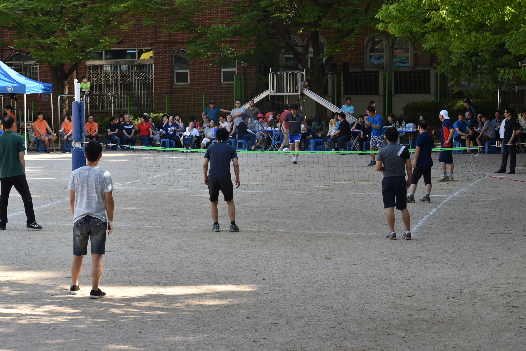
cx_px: 263
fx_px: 1535
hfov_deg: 19.4
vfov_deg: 13.1
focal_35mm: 105
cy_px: 176
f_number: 8
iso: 250
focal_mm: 70
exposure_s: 1/250
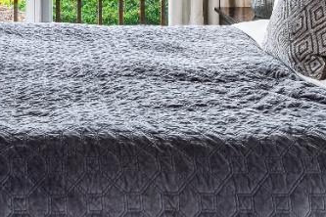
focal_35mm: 72
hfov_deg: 26.6
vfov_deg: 16.9
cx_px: 4
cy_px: -122
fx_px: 652
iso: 320
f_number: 11
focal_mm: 16
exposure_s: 1/125
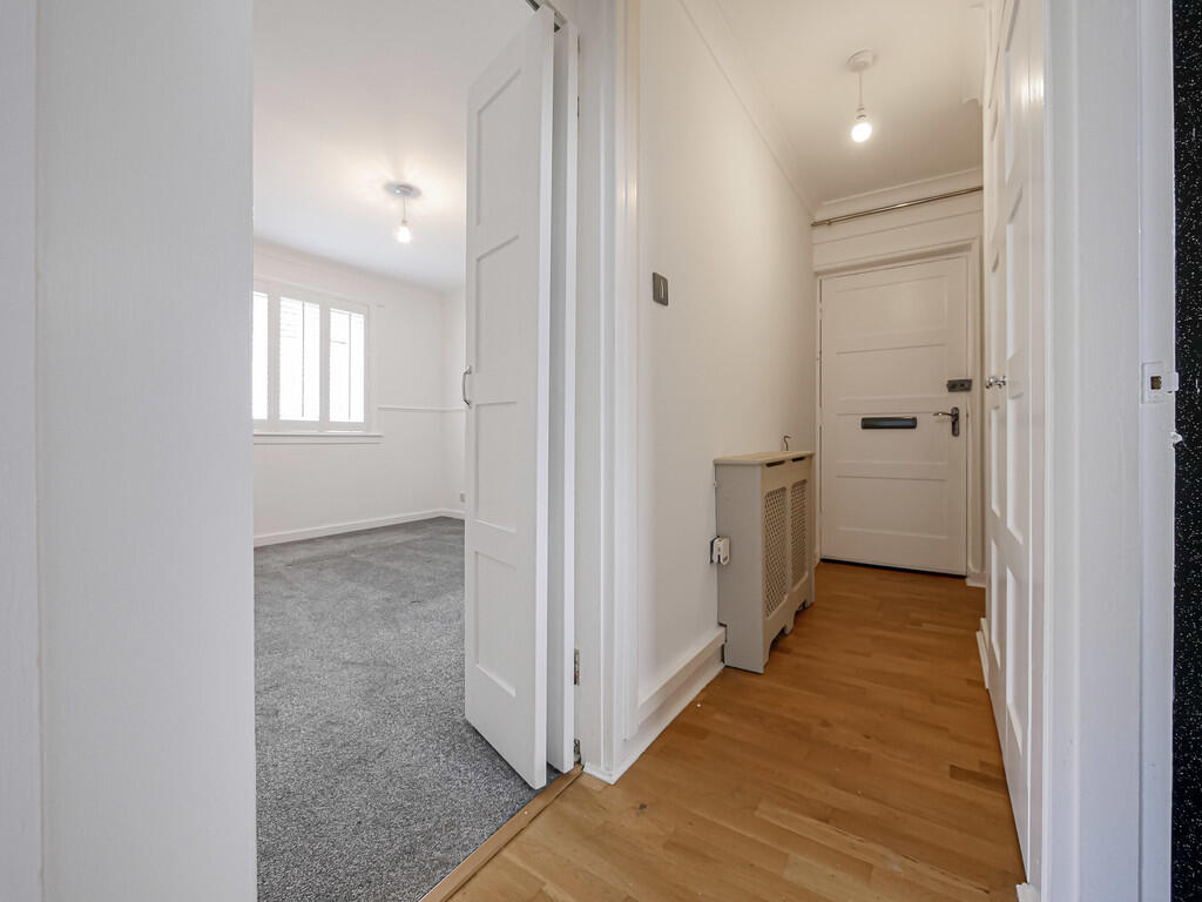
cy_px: 451
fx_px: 486
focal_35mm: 14
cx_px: 601
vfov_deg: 85.7
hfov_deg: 102.1
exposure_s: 1/60
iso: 1000
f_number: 4
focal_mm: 7
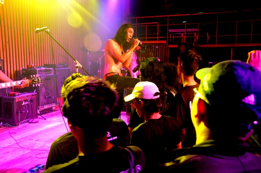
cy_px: 86
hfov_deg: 53.2
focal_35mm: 36
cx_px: 130
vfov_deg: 36.8
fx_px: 261
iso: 1250
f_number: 3.8
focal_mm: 24
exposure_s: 1/30
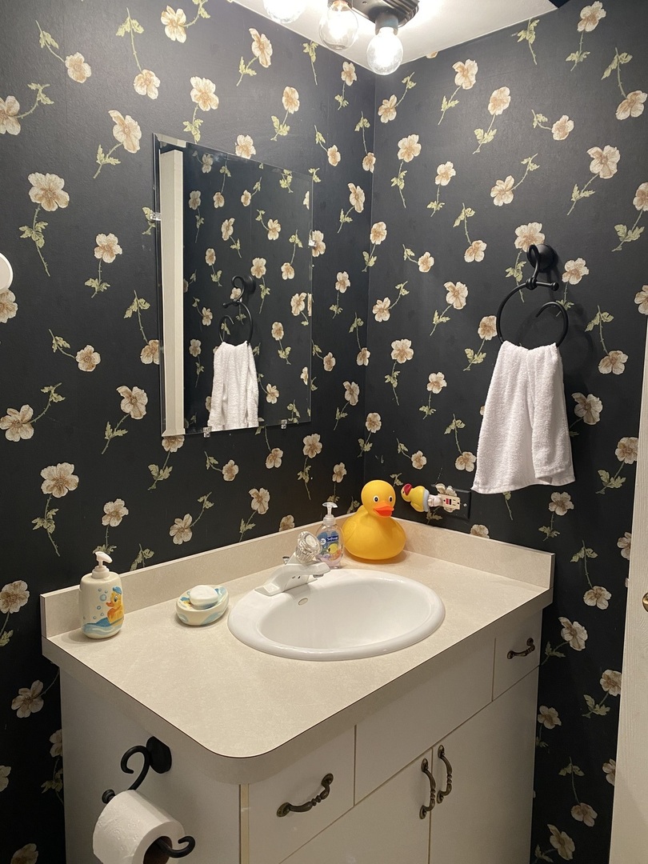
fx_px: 649
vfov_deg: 67.3
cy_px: 432
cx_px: 324
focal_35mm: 26
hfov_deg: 53.1
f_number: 1.8
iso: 200
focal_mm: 4.25
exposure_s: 1/60
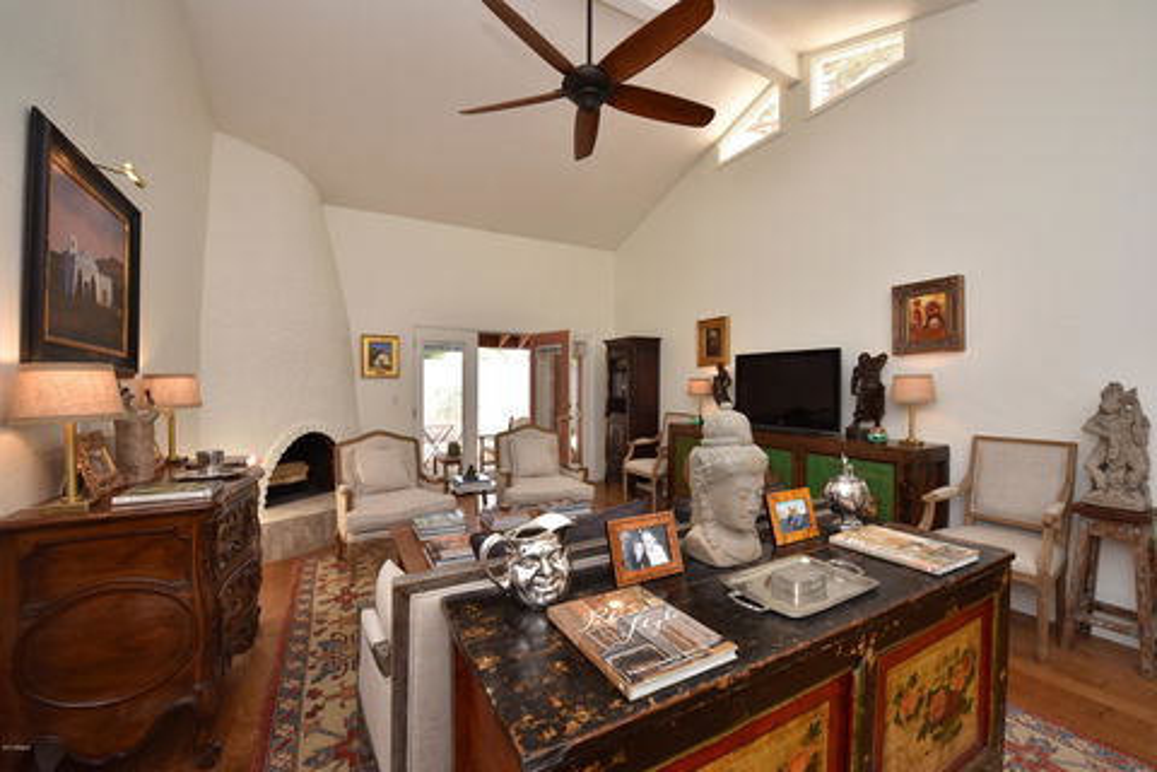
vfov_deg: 81.2
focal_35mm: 14
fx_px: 450
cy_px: 386
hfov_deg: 104.3
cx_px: 578
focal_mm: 14
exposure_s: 1/50
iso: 500
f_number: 9
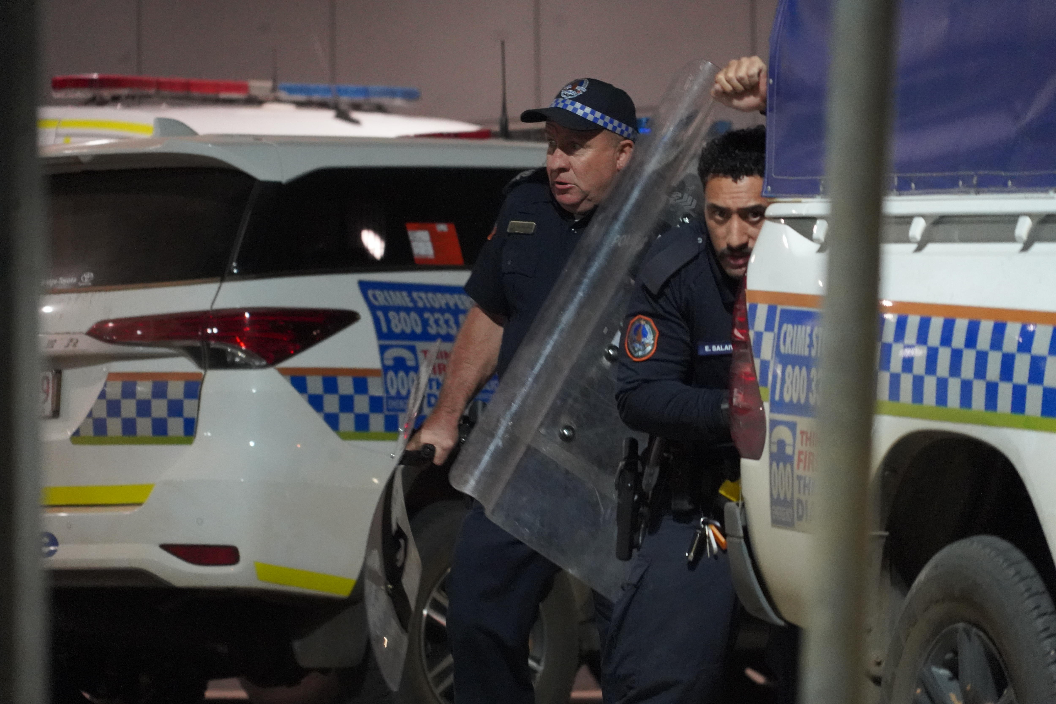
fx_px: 7039
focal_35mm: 240
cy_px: 352
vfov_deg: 5.7
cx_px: 528
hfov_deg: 8.6
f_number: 6.3
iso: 12800
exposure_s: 1/125
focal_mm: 240
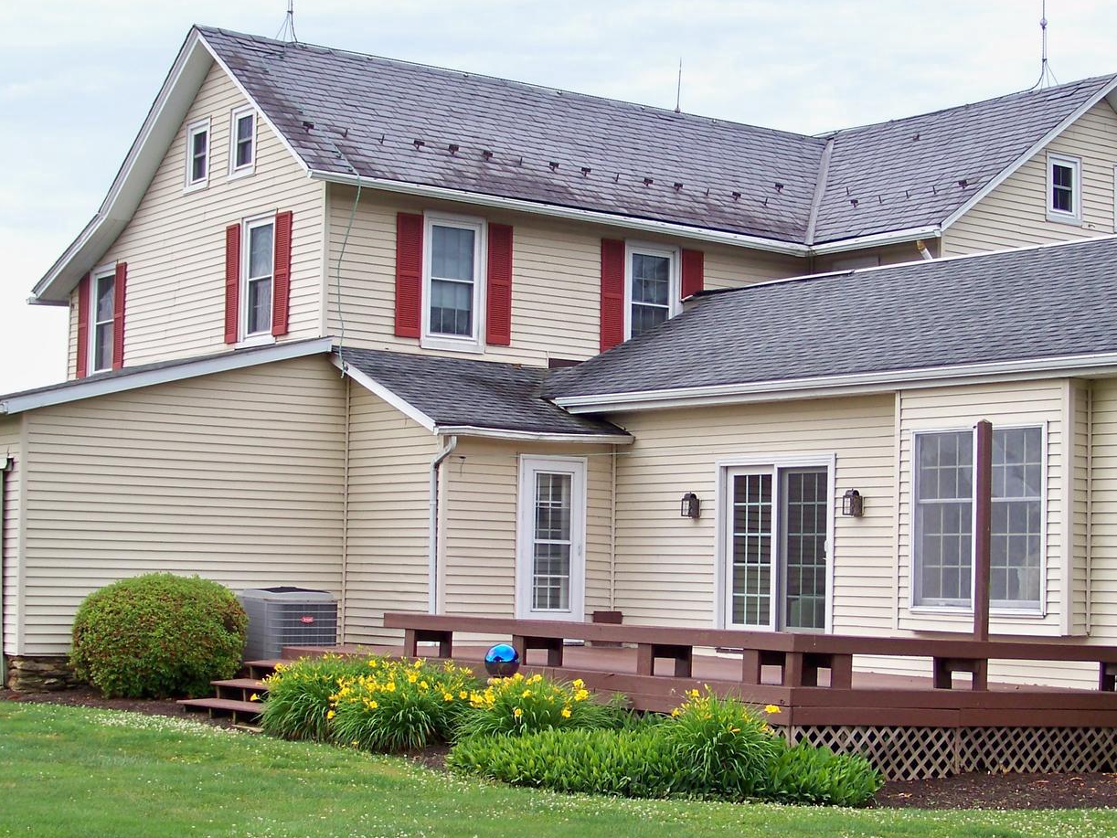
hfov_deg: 31.1
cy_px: 495
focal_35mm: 62
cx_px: 642
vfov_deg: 23.6
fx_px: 2001
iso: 64
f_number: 2.8
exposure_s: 1/320
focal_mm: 6.75
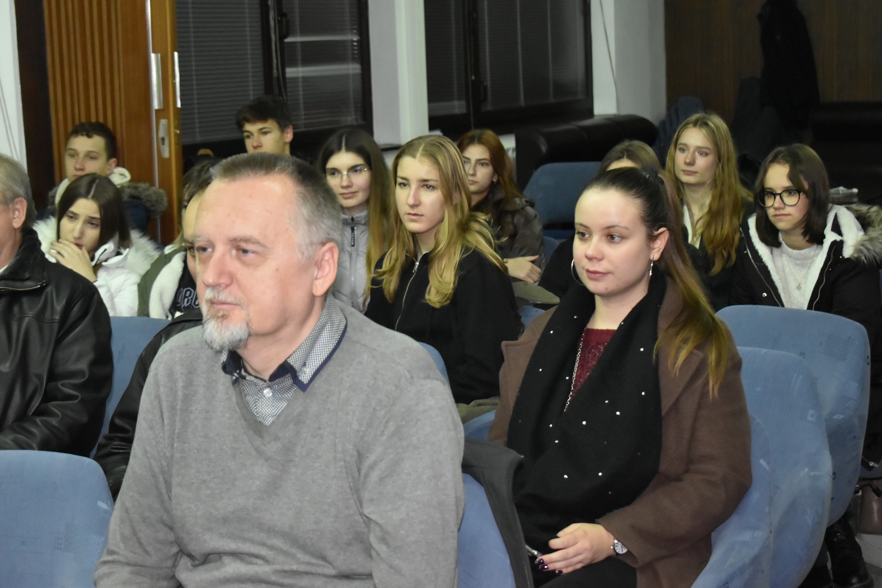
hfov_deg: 28.1
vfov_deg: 18.9
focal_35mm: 72
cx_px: 441
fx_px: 1764
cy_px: 294
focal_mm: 48
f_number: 5.3
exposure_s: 1/80
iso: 2500
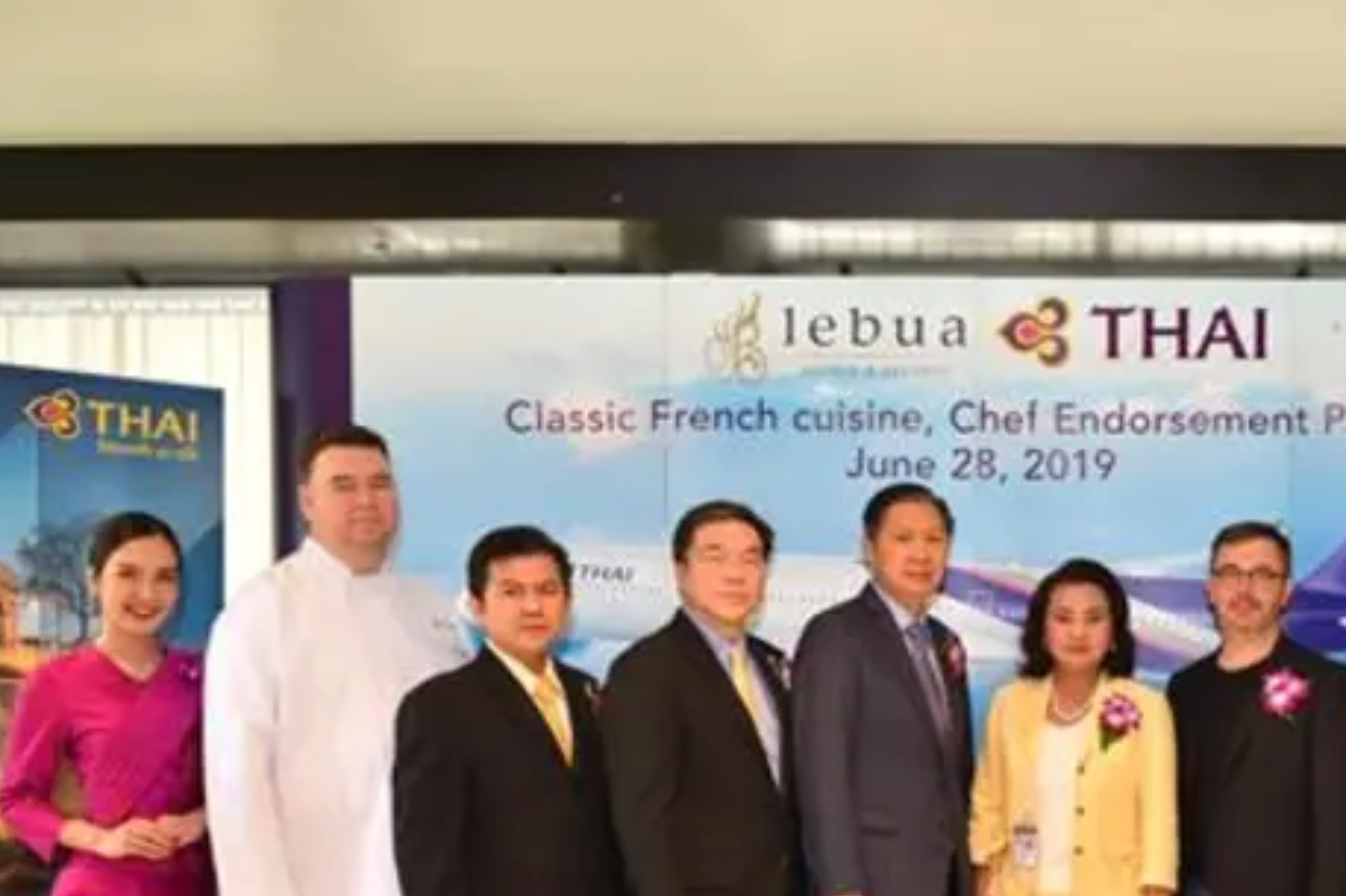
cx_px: 1008
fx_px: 1719
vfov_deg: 28.4
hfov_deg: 41.5
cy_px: 755
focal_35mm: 46
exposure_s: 1/60
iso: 1000
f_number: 2.8
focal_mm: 27
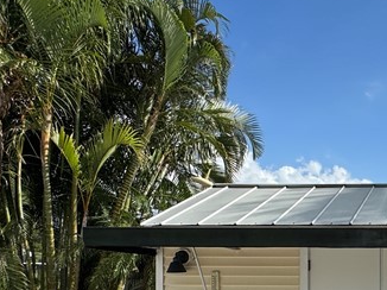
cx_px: 427
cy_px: 305
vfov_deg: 30.0
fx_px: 492
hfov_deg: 36.3
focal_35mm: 44
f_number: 2.2
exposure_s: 1/1832
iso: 50
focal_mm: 2.22
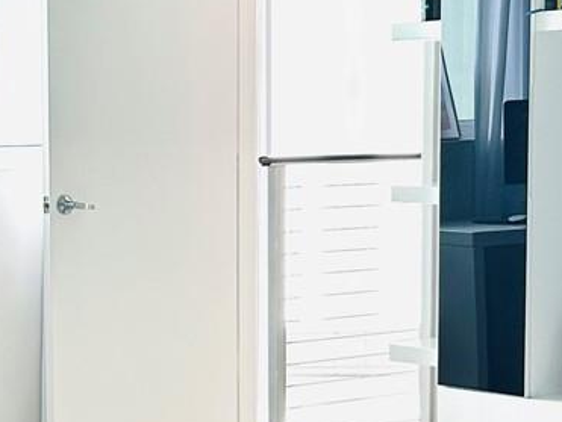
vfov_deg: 13.2
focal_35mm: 112
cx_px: 15
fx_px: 1820
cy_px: 310
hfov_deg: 17.2
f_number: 1.5
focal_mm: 5.7
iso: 100
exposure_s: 1/120
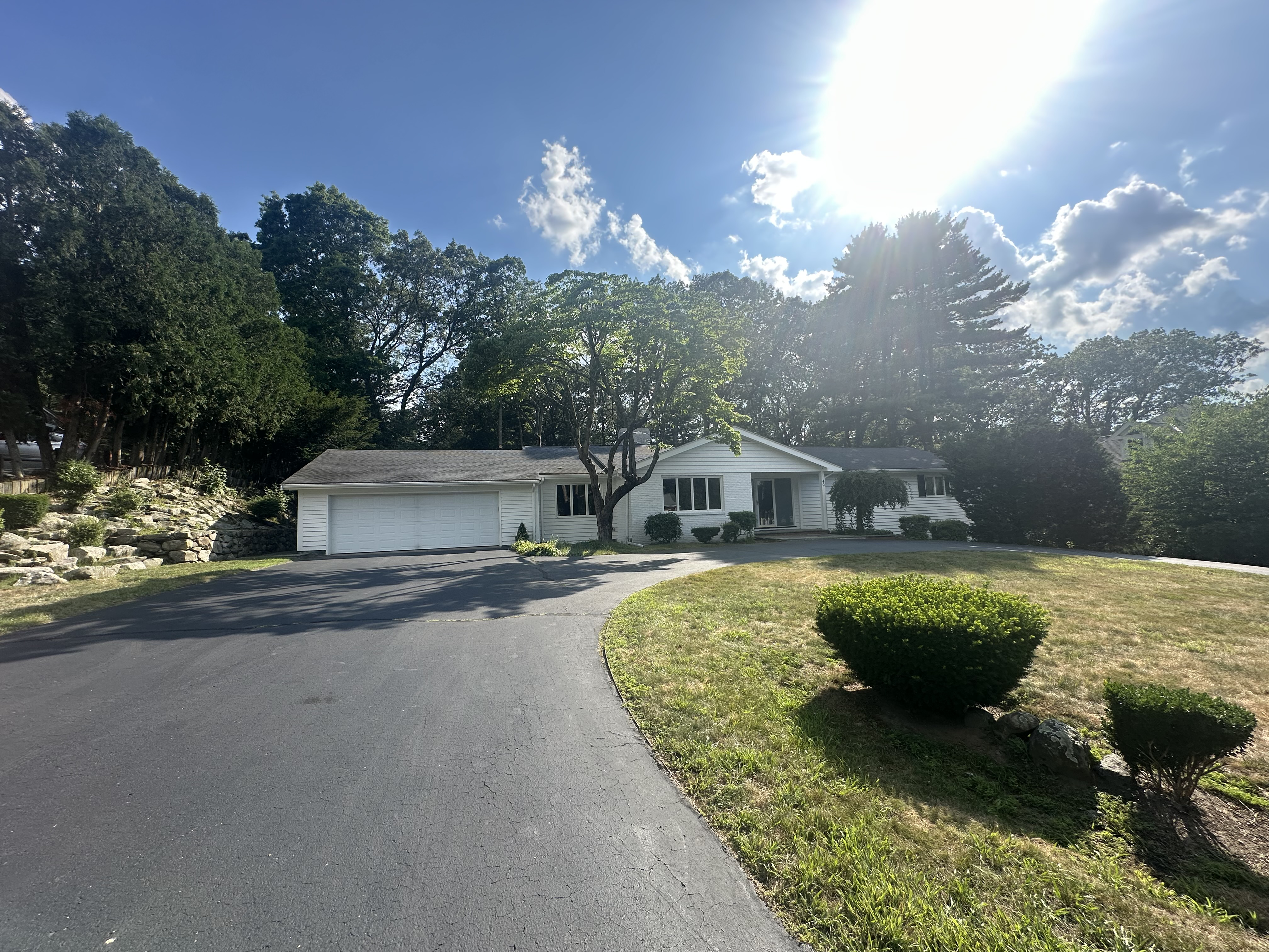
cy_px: 476
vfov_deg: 85.7
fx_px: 513
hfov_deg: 102.1
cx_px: 634
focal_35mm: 14
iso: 50
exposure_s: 1/1171
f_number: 2.2
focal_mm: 2.22
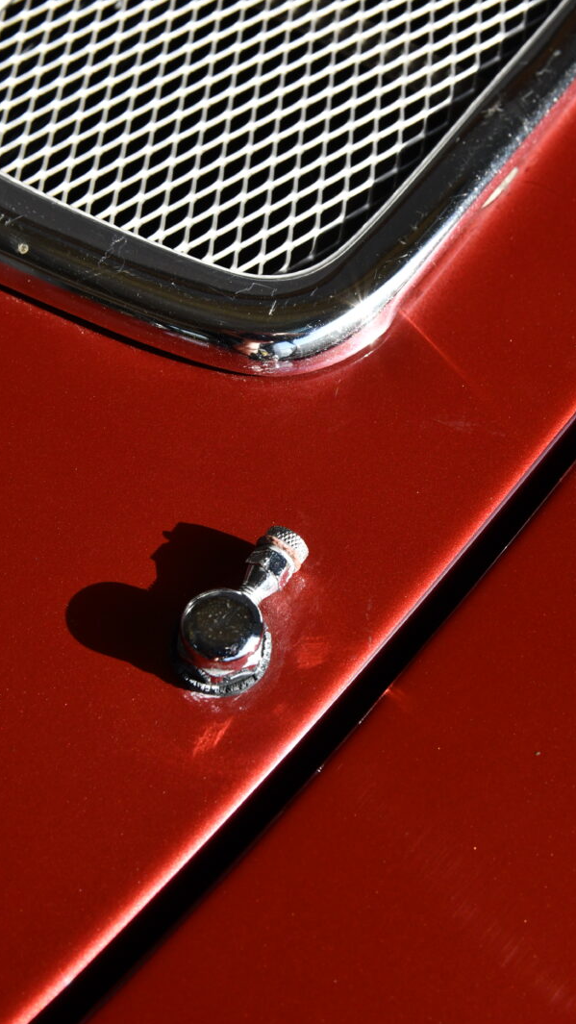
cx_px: 316
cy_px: 488
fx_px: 2308
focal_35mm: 85
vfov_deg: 25.0
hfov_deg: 14.2
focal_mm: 50
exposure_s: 1/500
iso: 800
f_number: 11
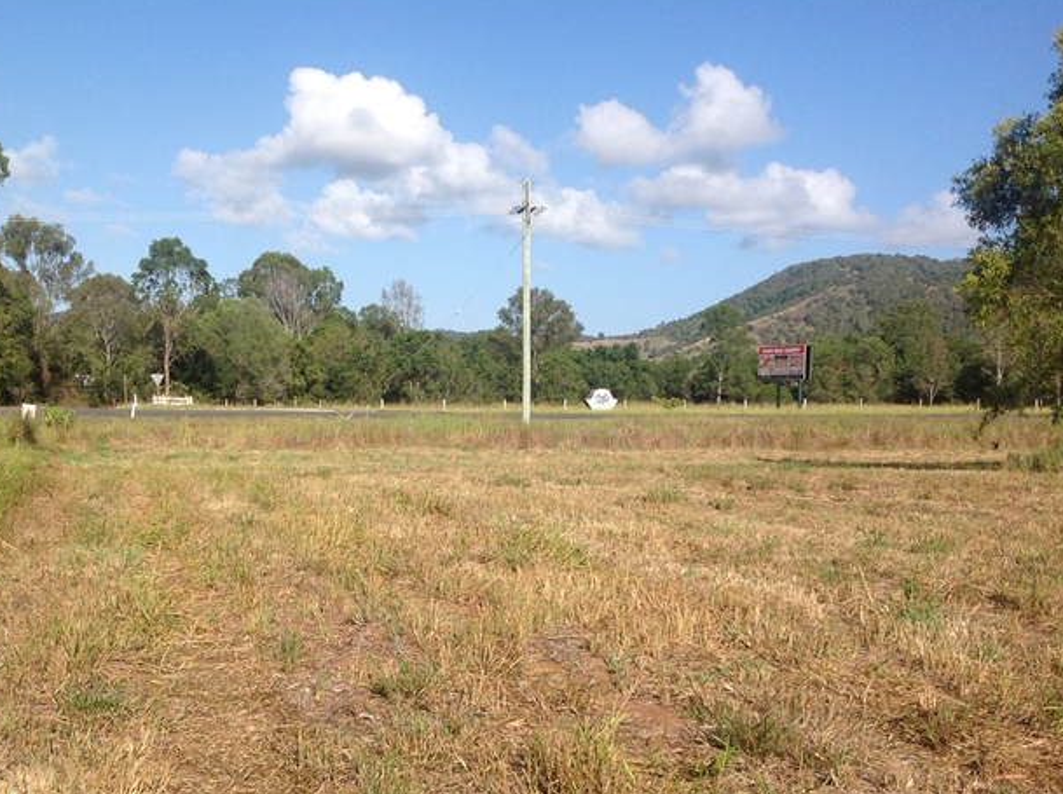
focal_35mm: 46
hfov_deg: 41.3
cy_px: 513
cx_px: 506
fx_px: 1411
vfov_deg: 31.3
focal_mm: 4.28
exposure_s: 1/2326
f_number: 2.4
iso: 50
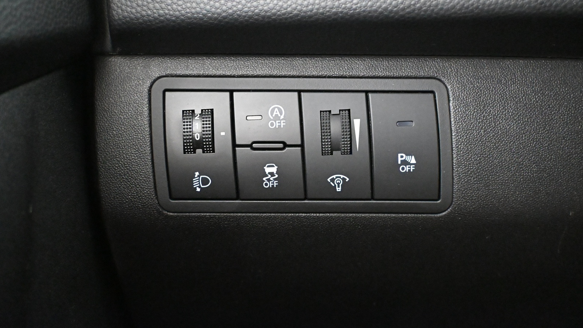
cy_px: 137
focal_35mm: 36
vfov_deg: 32.9
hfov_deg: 55.6
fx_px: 553
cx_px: 292
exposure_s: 1/25
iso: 12800
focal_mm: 22.5
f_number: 4
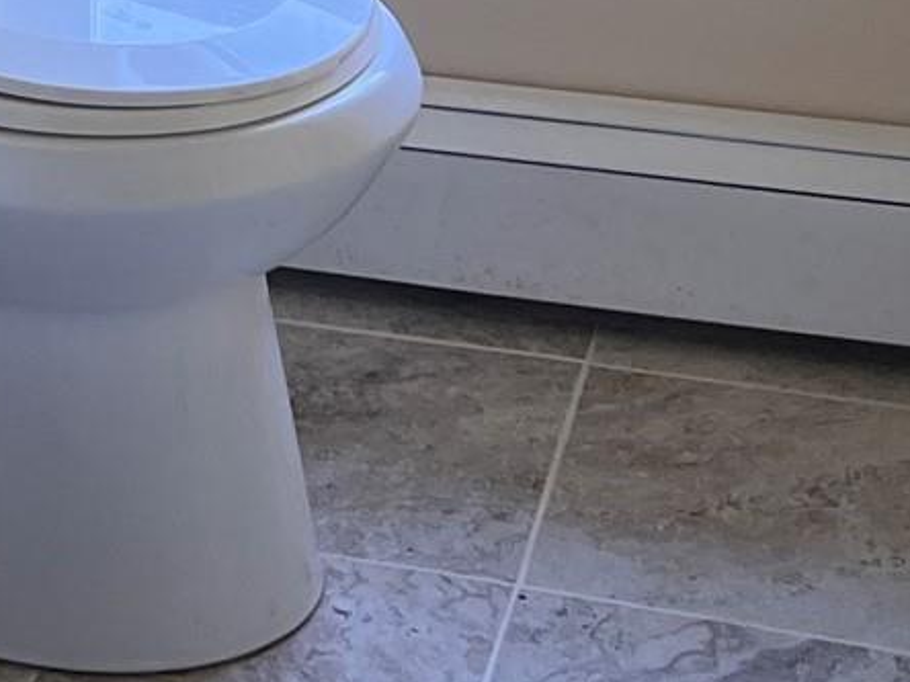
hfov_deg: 16.1
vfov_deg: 11.0
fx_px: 3155
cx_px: 8
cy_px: -768
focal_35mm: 120
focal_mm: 5.7
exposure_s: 1/121
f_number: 1.5
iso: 125
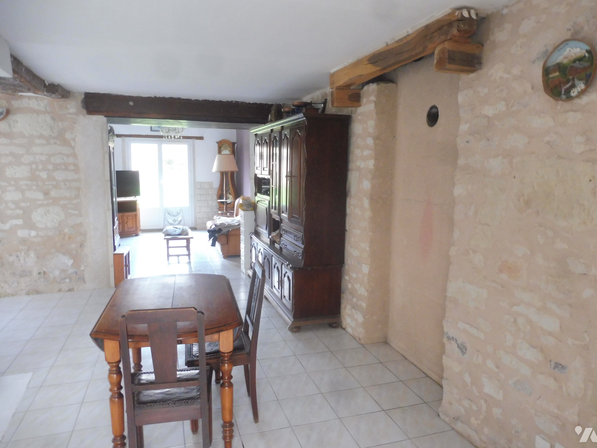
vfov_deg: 56.8
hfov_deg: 71.6
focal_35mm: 24
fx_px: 414
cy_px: 224
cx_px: 298
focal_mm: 4.3
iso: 400
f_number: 3.3
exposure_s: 1/10
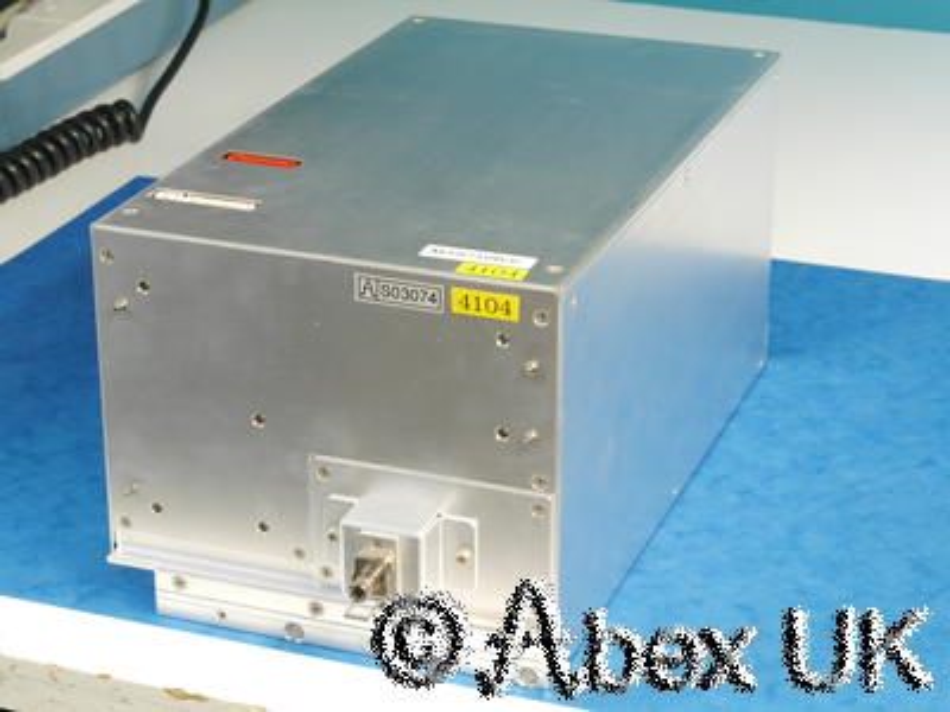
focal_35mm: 92
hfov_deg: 21.3
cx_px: 475
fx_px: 2525
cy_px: 356
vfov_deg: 16.1
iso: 400
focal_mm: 46
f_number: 16
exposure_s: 1.3
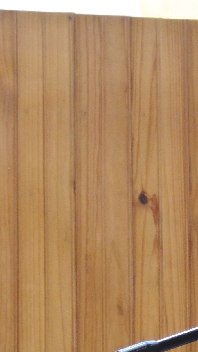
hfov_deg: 1.7
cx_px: 461
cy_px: 259
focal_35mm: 733
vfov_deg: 2.9
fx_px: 6844
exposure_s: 1/8
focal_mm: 44.5
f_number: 4.7
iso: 800
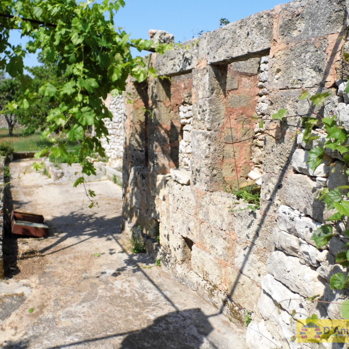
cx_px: 140
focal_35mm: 30
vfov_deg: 54.0
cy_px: 174
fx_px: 342
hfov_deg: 53.7
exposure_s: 1/160
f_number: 8.9
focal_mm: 4.5
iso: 100
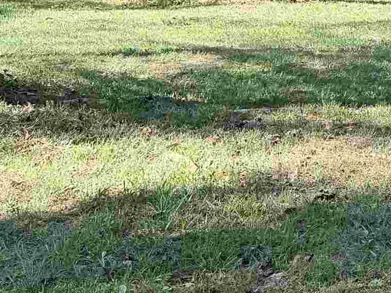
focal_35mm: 98
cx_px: 638
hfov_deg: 17.4
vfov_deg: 15.0
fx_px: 1107
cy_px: 62
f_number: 1.78
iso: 80
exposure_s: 1/708
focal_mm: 6.76
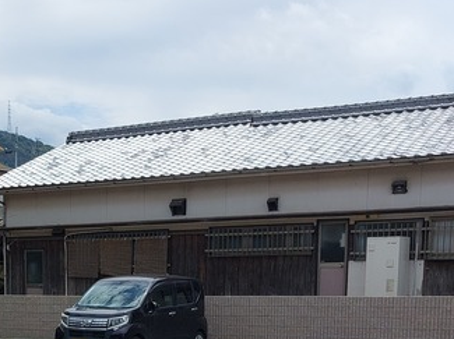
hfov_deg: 26.6
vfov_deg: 19.5
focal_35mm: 71
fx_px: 930
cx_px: 53
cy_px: 407
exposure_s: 1/1568
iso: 25
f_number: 1.8
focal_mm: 5.23
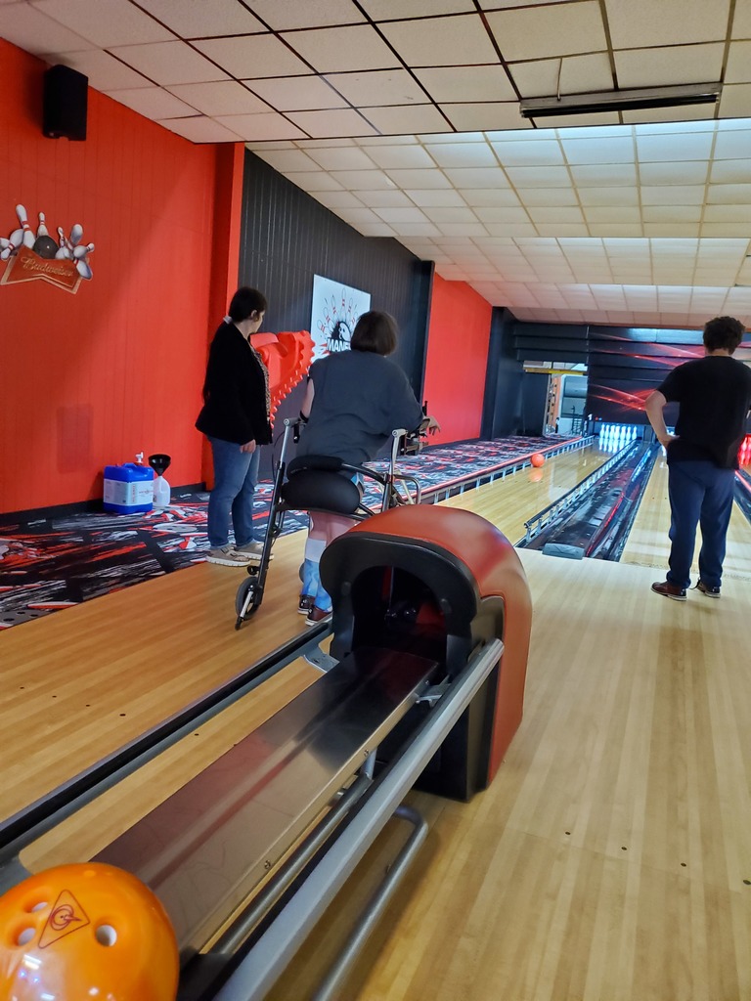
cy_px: 500
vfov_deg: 67.3
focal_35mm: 26
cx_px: 376
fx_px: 752
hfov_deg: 53.1
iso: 640
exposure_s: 1/30
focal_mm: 4.3
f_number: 1.5
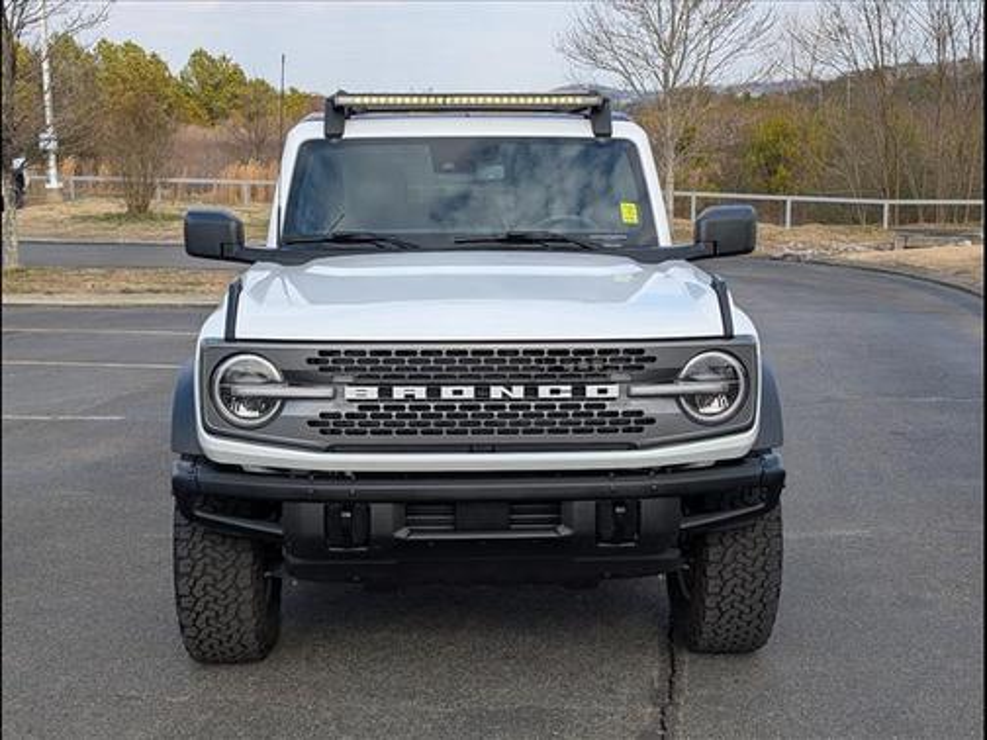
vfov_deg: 29.7
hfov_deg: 38.9
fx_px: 1397
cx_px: 494
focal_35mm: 49
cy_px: 370
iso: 22
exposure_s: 1/769
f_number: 1.68
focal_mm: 6.9
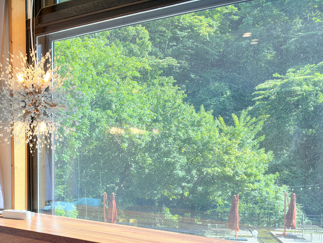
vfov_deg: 31.5
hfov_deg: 39.6
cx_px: 44
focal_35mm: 45
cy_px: 187
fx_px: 420
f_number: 1.8
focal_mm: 6.86
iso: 80
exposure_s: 1/500
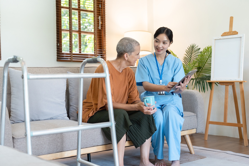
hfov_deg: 39.6
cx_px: 124
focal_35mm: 50
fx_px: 346
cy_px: 83
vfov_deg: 27.0
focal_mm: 50
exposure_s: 1/250
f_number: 2.8
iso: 500
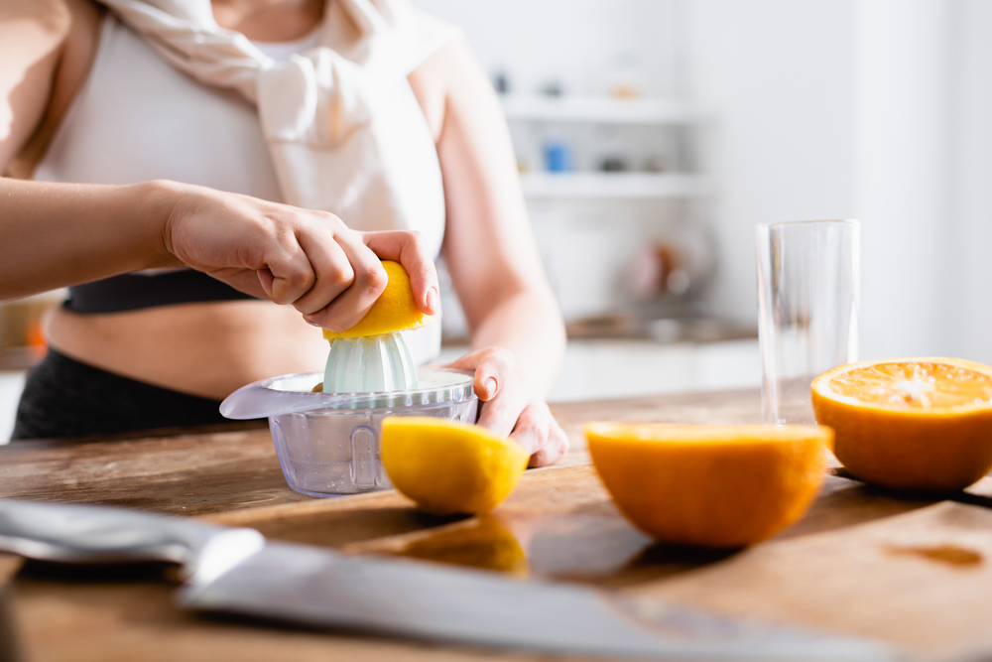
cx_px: 496
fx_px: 965
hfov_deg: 54.4
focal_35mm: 35
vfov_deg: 37.9
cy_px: 331
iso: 160
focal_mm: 35
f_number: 2.8
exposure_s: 1/200
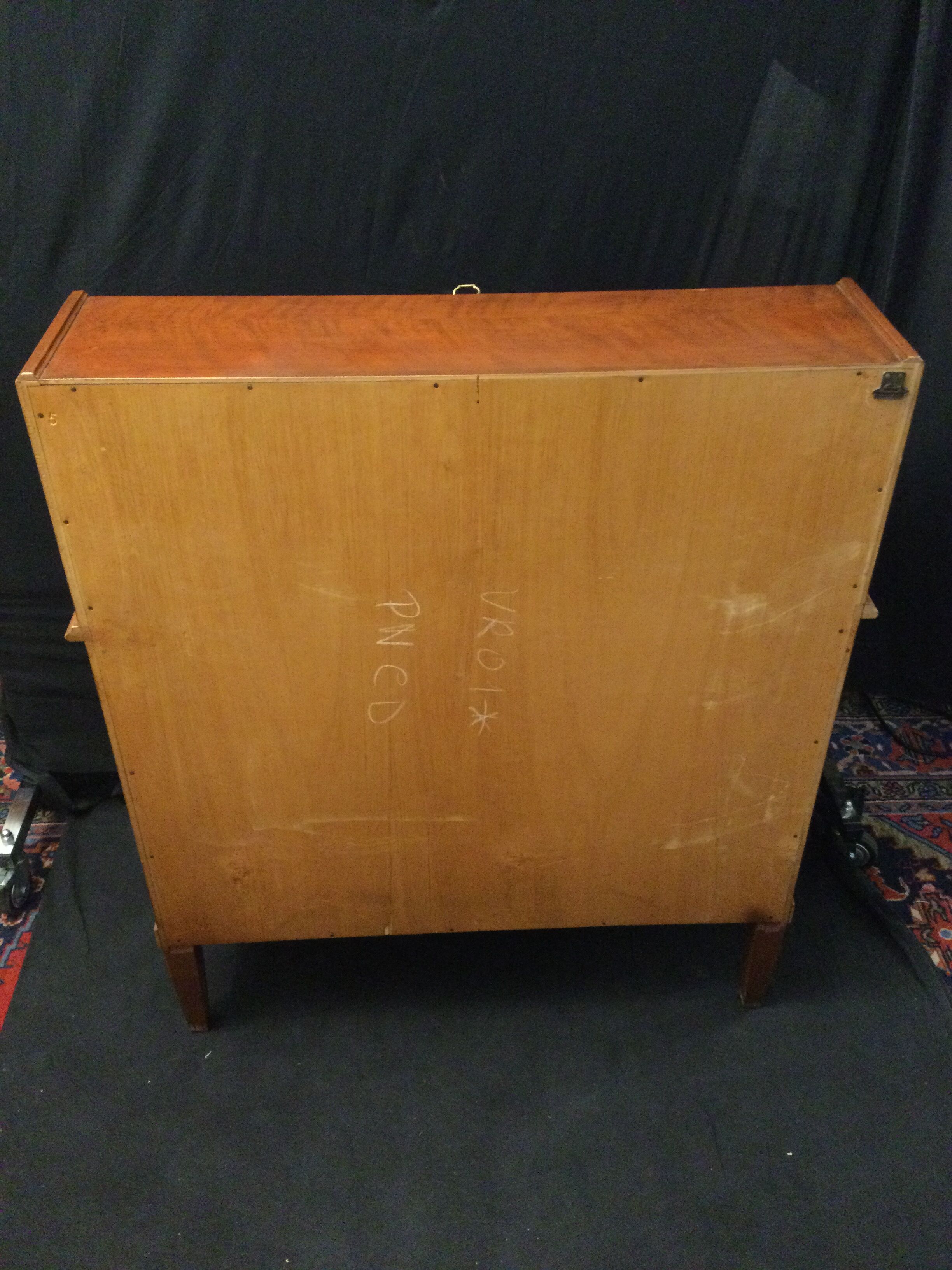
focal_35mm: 31
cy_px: 635
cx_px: 476
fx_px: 1137
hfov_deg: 45.4
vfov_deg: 58.4
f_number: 2.4
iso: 500
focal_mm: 3.3
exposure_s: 1/17
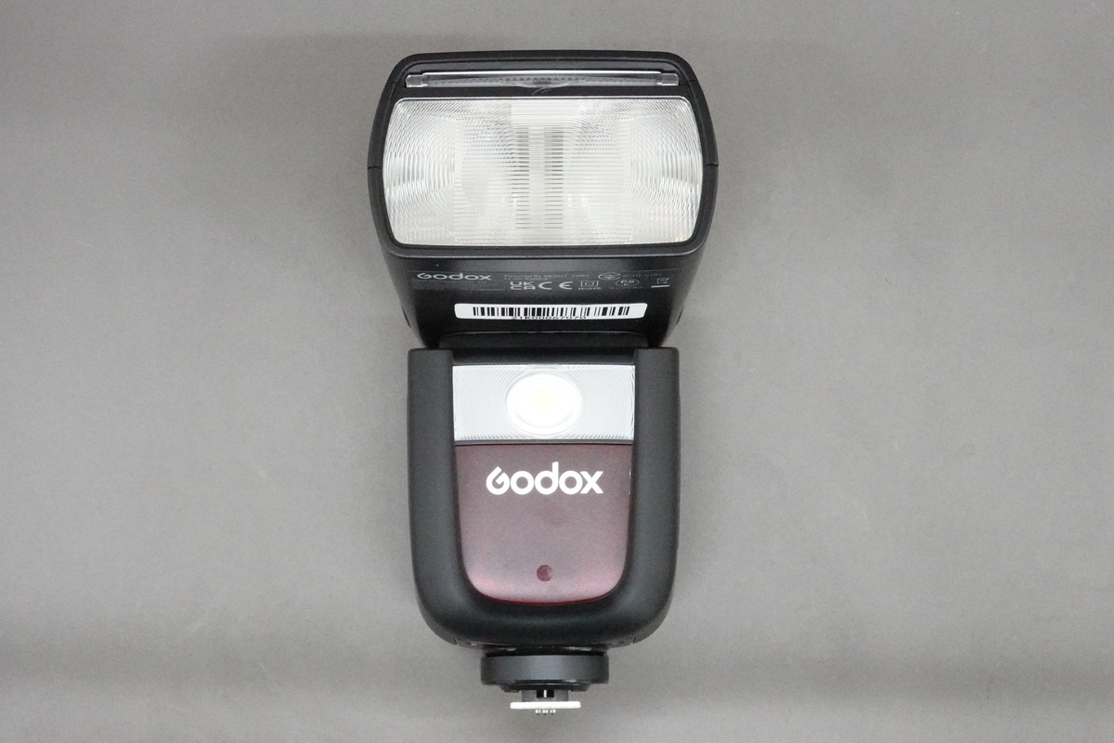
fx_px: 1423
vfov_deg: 29.2
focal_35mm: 46
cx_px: 557
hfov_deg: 42.7
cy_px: 372
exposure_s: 1/30
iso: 6400
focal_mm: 17.19
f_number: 11
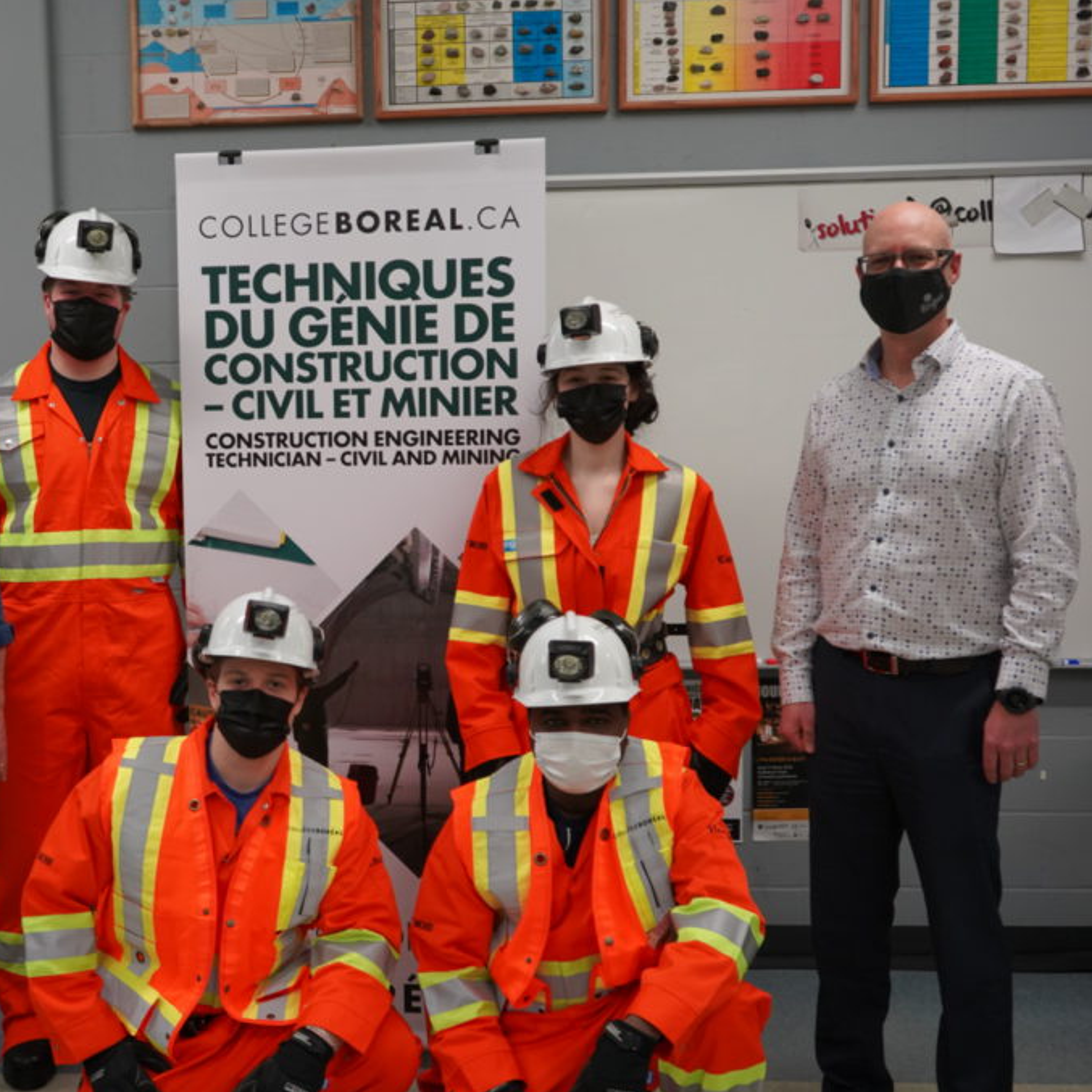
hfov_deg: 36.9
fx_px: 1606
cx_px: 318
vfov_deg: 37.6
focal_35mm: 45
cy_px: 550
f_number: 4
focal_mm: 35
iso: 2000
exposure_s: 1/160
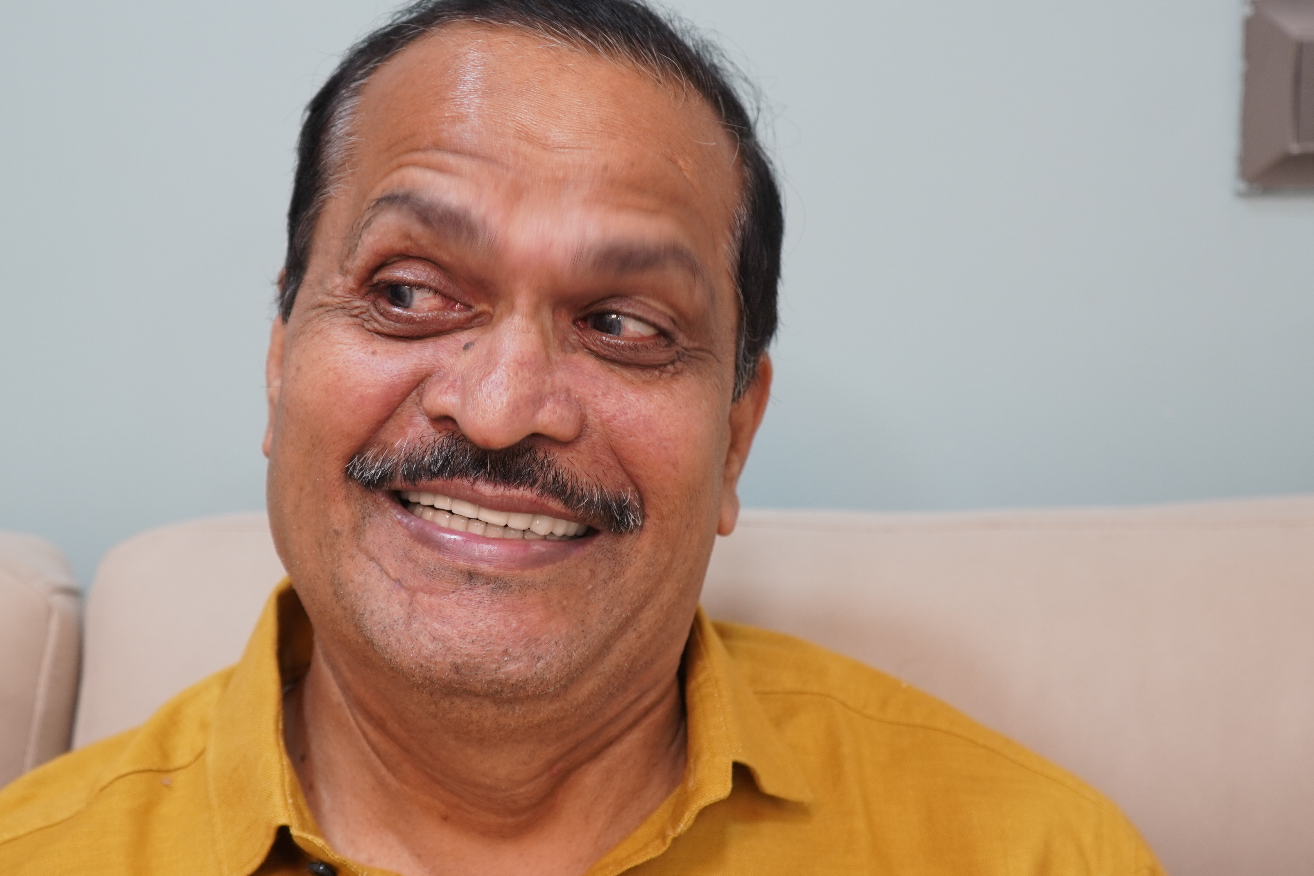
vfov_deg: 20.7
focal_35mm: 66
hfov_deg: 30.6
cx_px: 593
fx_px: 2396
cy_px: 416
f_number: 4
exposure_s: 1/20
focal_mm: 33
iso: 250
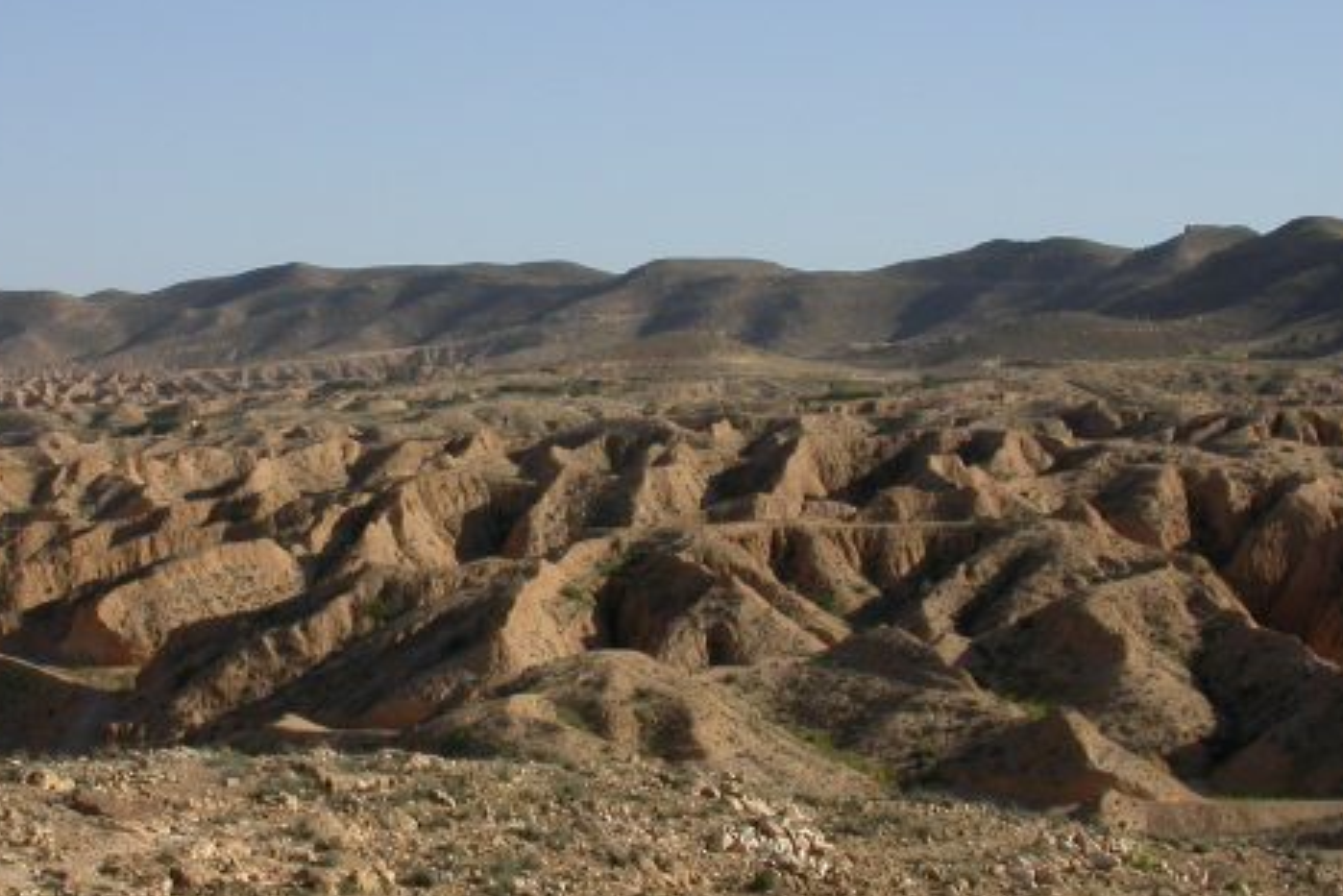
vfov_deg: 13.7
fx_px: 3731
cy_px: 435
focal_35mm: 100
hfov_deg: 20.3
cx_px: 418
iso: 100
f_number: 6.8
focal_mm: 11.6
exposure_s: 1/475
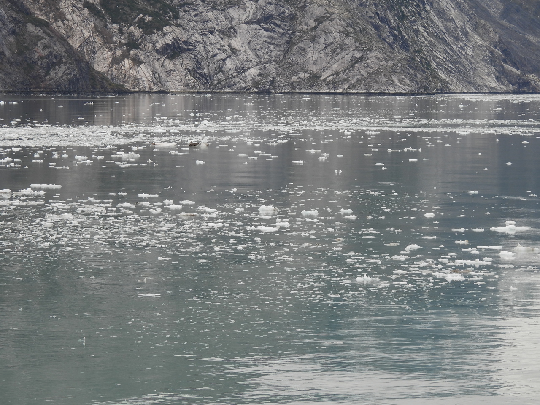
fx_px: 2340
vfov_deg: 9.9
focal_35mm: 150
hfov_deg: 13.2
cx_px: 270
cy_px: 202
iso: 100
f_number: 4.5
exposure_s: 1/400
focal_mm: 26.8
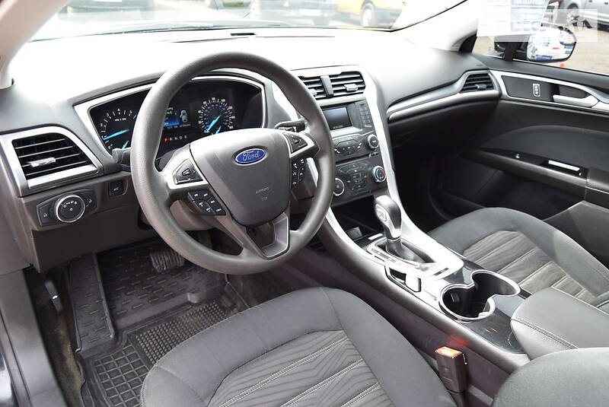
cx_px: 304
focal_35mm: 27
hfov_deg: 67.3
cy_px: 204
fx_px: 457
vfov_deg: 48.0
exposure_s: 1/100
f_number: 5
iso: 400
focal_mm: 18
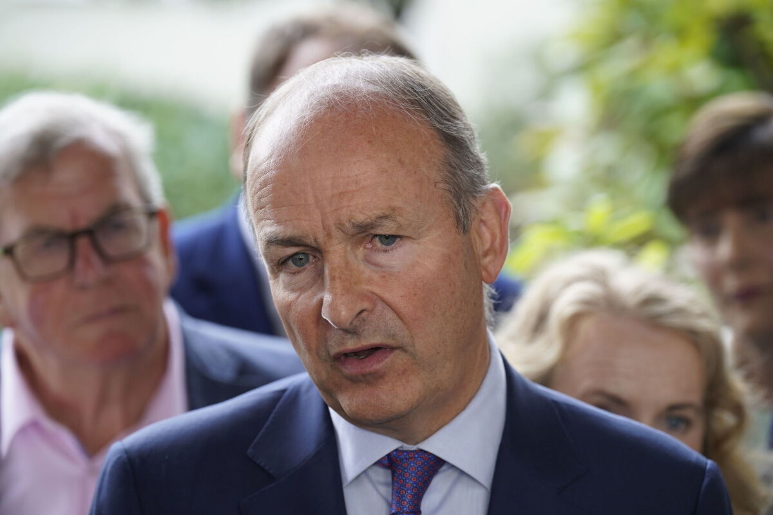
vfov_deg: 10.0
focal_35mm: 137
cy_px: 258
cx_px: 386
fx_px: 2941
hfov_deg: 15.0
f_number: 3.5
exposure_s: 1/250
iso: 320
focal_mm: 137
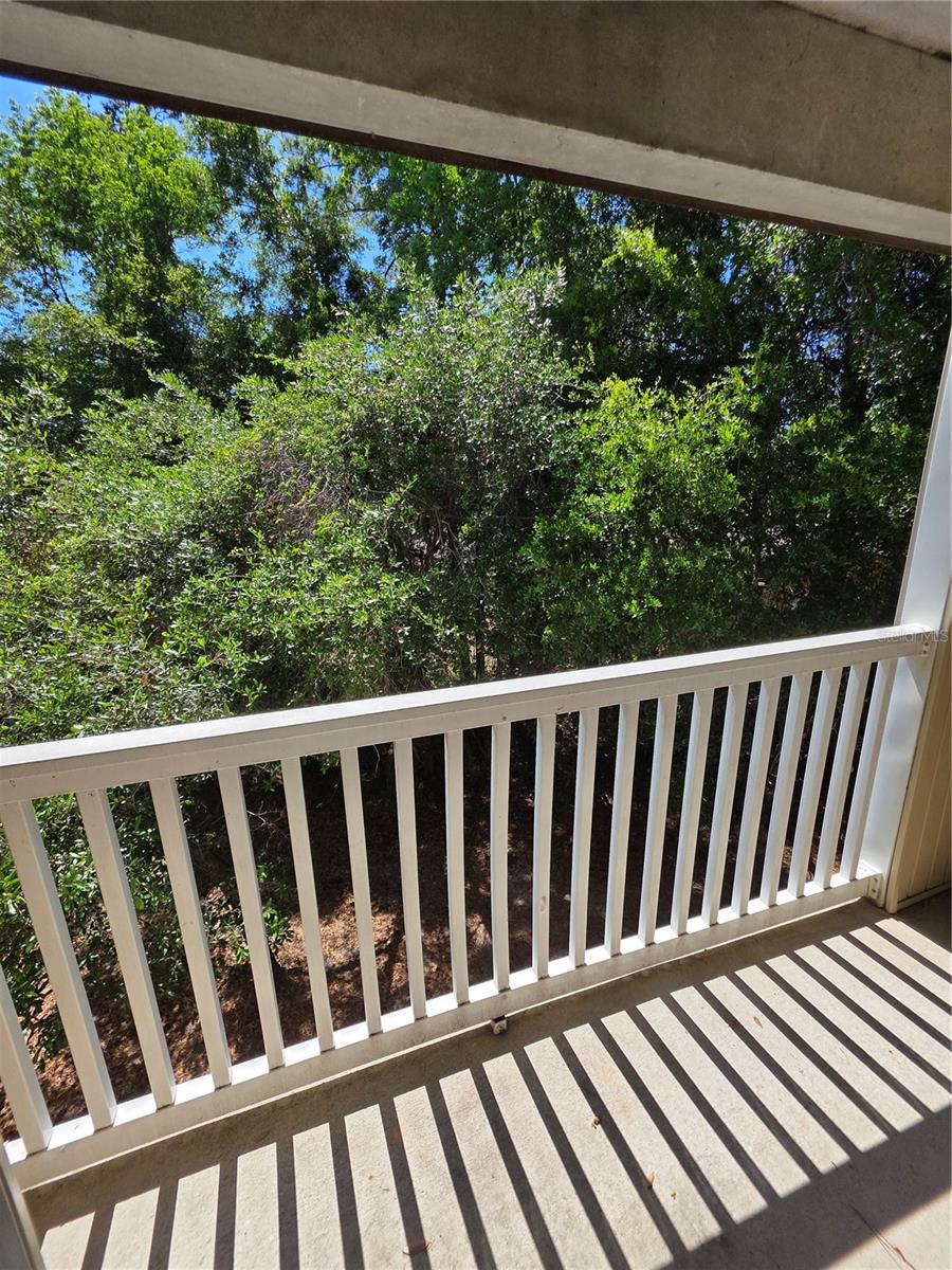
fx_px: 477
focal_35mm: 13
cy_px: 635
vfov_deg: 106.2
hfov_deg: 89.9
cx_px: 476
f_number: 1.9
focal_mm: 2.2
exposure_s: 1/2000
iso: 40
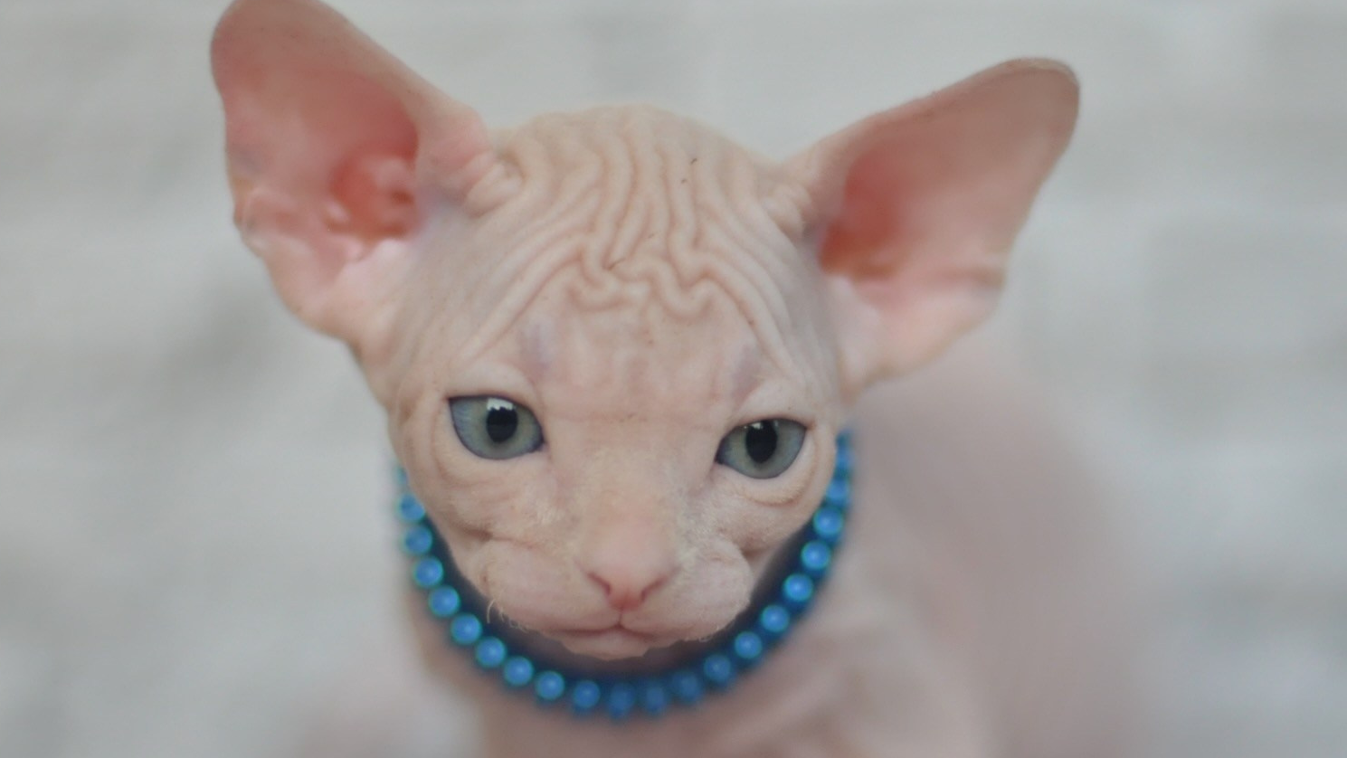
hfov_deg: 18.9
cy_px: 564
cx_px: 710
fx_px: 4037
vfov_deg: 10.7
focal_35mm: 113
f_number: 1.4
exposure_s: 1/2000
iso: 800
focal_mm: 50
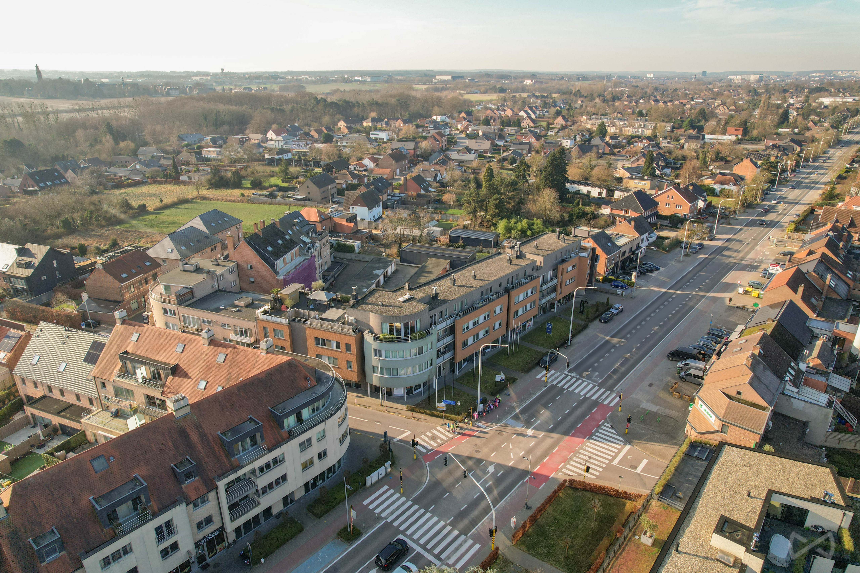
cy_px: 286
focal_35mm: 22
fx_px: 525
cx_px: 430
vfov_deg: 57.2
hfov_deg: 78.6
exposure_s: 1/100
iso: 100
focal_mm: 8.38
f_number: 2.8
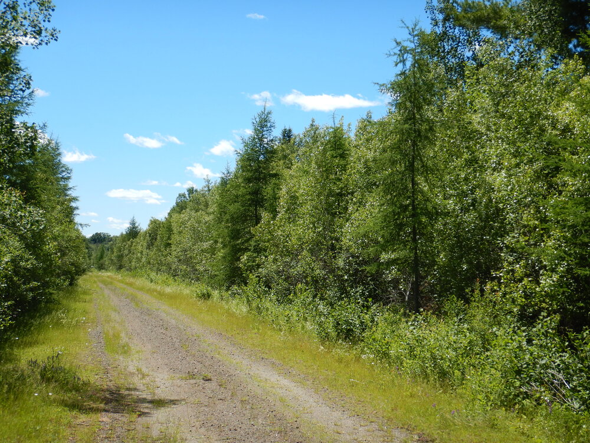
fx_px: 886
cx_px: 295
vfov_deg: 28.0
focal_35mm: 52
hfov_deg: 36.8
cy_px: 222
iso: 125
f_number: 4.3
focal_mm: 9.2
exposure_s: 1/800
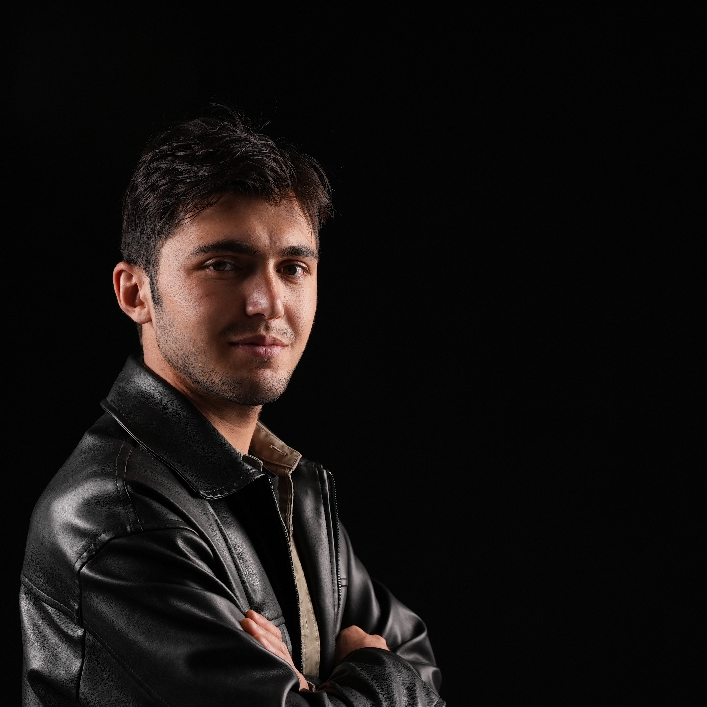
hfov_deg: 23.8
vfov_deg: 23.9
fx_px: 1667
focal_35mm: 72
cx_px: 233
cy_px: 353
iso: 500
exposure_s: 1/100
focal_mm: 55.9
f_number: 5.6
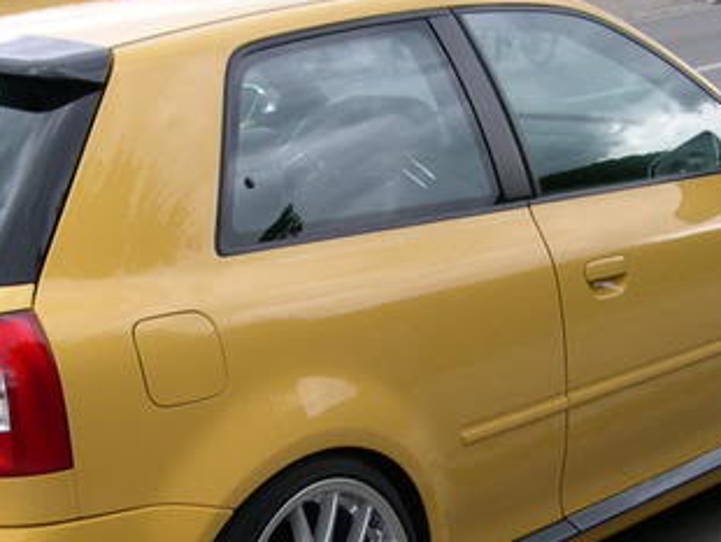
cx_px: 270
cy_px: 421
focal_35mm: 98
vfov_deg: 15.0
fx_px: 2043
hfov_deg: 20.0
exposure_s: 1/316
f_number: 2.8
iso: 100
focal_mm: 8
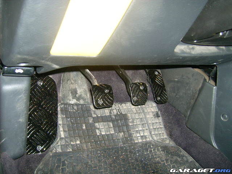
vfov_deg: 40.7
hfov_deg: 52.6
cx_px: 116
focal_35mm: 35
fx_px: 235
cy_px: 87
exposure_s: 1/60
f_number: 2.8
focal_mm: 5.95
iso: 100
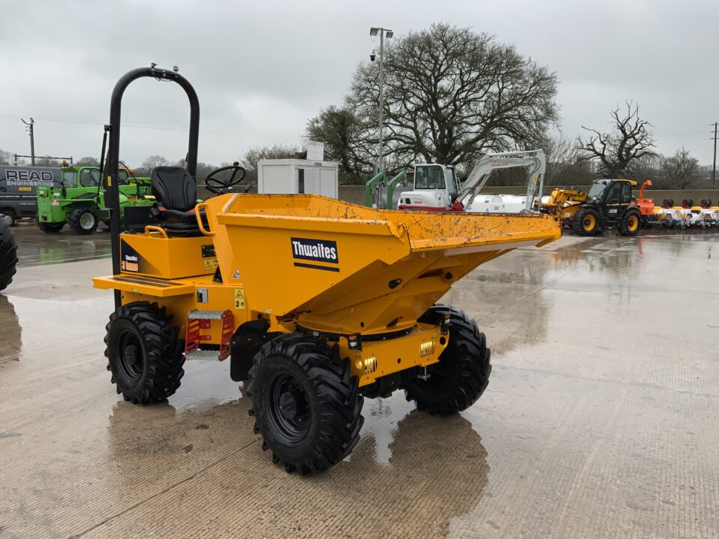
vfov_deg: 45.4
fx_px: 644
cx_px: 372
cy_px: 253
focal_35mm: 31
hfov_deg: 58.4
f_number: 1.8
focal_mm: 3
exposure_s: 1/314
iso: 16
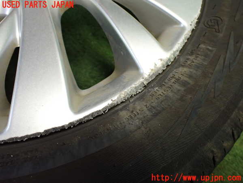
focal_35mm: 30
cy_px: 92
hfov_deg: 60.0
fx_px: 211
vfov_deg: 46.8
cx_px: 122
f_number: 2.3
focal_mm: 5.4
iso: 500
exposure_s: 1/125
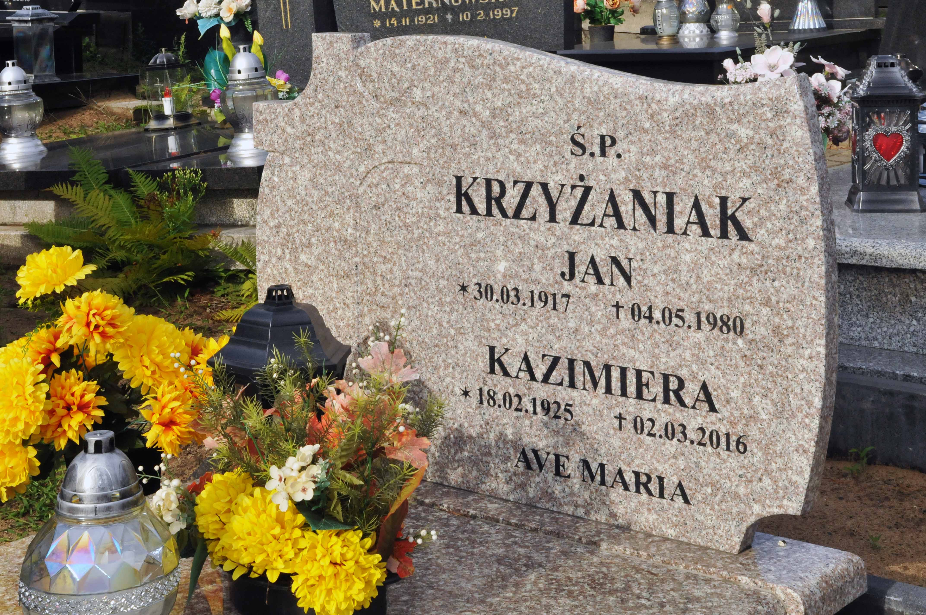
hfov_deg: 35.1
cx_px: 463
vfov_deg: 23.7
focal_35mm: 57
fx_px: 1464
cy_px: 308
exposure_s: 1/250
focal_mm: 38
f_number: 18
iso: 1000
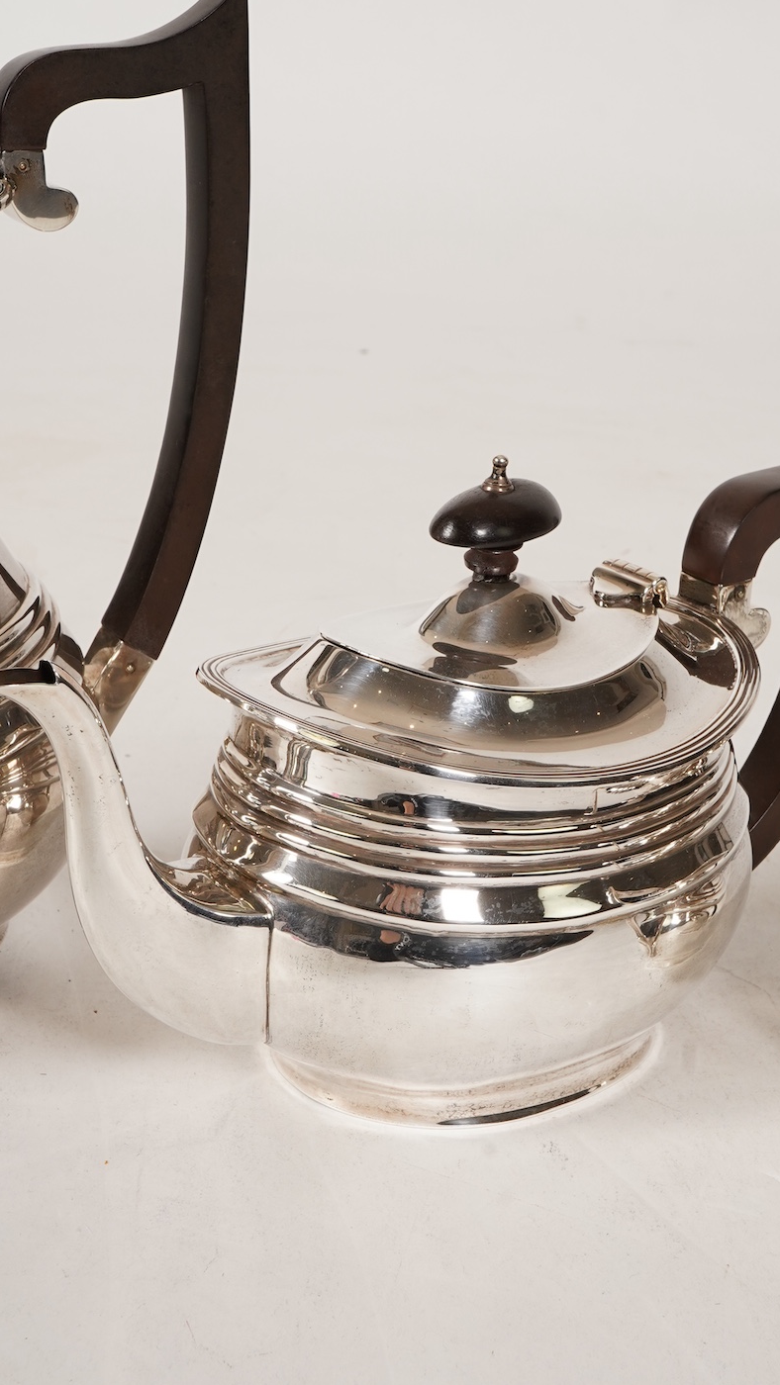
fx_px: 1948
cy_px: 735
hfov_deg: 22.6
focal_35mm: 53
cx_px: 486
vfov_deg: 39.1
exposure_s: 1/125
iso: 400
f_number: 22
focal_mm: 30
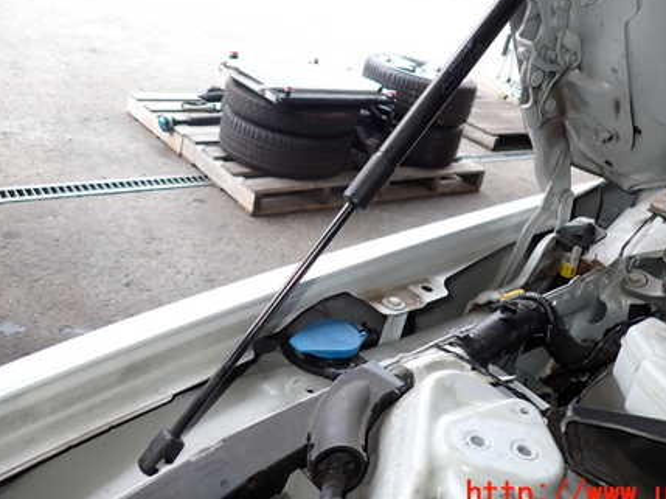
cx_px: 351
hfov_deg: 52.6
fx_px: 673
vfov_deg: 40.1
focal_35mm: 35
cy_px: 165
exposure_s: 1/60
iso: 100
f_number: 2
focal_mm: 4.5
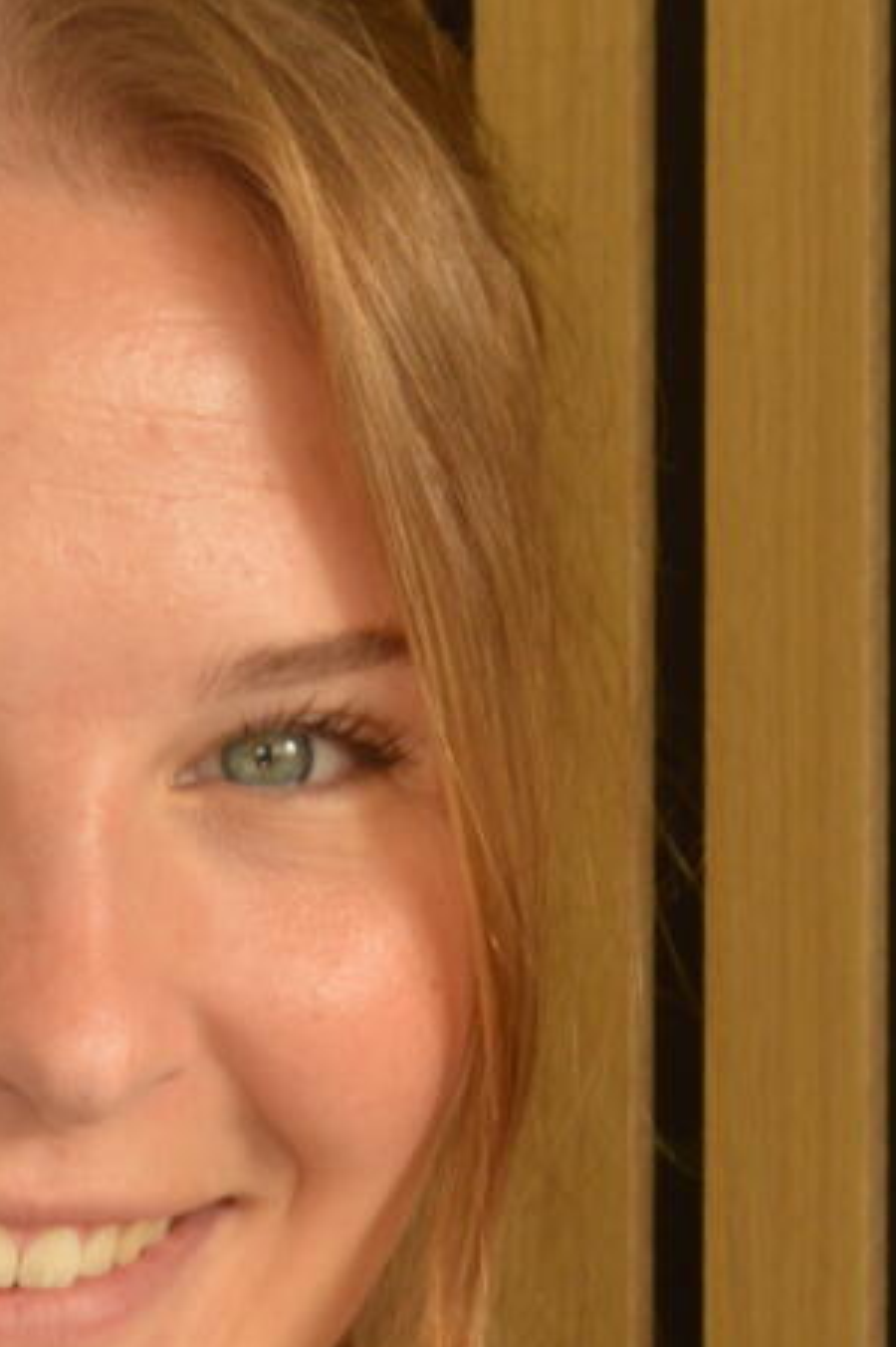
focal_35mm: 441
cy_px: 1310
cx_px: -102
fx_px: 16503
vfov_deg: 4.7
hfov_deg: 3.1
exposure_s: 1/8
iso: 400
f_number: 20
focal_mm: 105
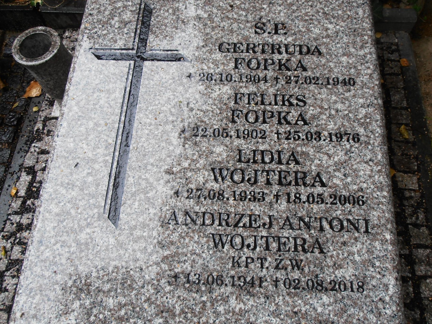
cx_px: 239
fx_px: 337
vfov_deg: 51.4
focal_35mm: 27
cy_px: 163
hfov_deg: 65.1
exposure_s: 1/60
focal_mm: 4.2
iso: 80
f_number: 3
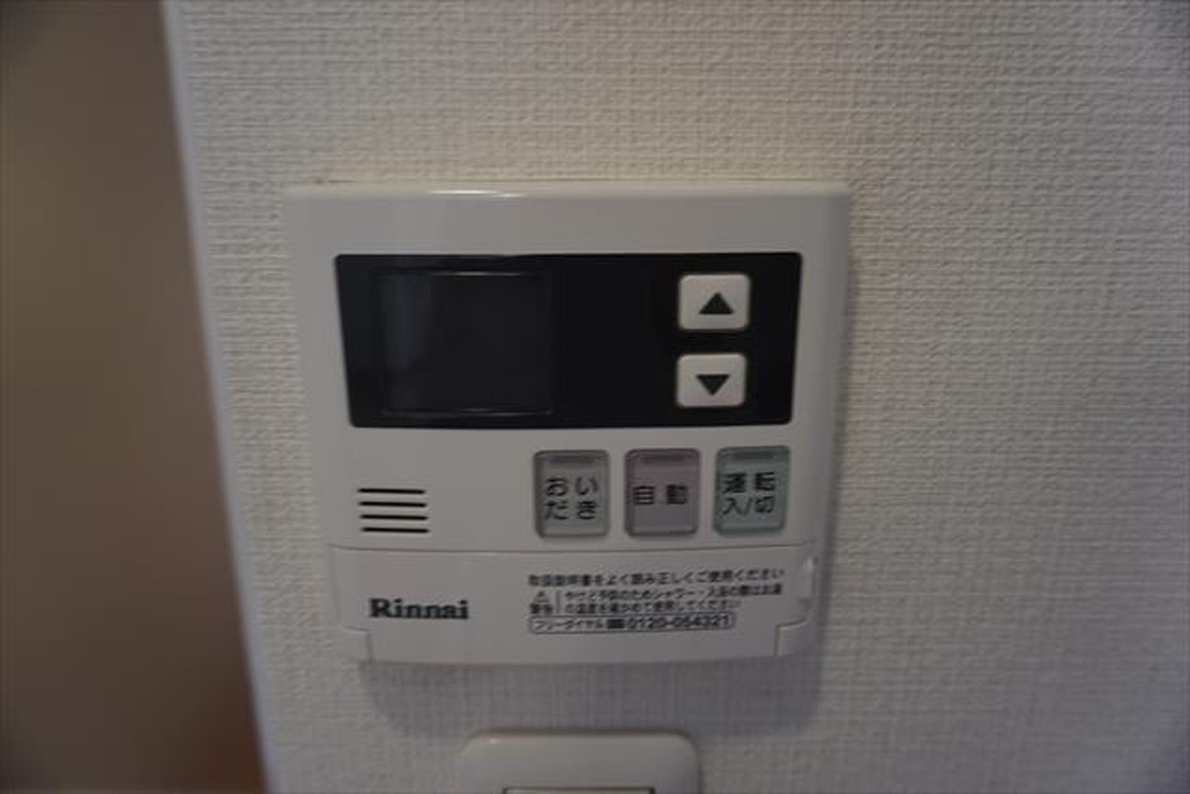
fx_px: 793
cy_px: 397
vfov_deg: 53.2
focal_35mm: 24
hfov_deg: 73.7
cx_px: 595
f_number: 4
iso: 250
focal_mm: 16
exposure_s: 1/60
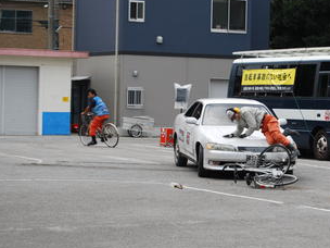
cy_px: 114
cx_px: 269
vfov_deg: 11.3
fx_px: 1247
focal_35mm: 131
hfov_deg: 15.0
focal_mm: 55
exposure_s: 1/160
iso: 100
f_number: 6.3
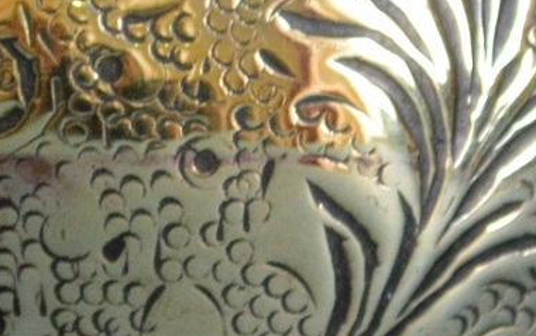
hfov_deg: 4.9
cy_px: -7
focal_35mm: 426
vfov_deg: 3.1
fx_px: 6227
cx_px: 97
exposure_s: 1/60
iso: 1100
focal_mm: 48
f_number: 5.3
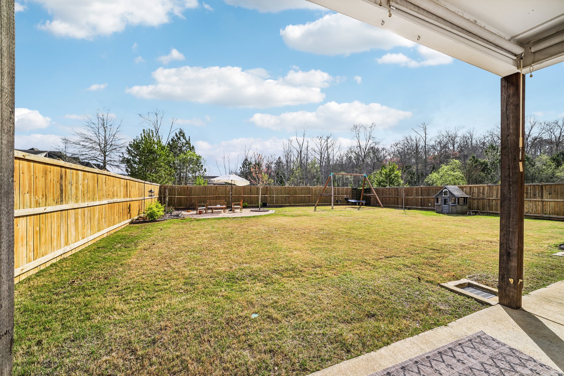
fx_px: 219
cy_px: 188
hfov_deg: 104.3
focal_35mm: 14
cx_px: 282
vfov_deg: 81.2
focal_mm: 14
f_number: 8
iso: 400
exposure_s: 1/1600
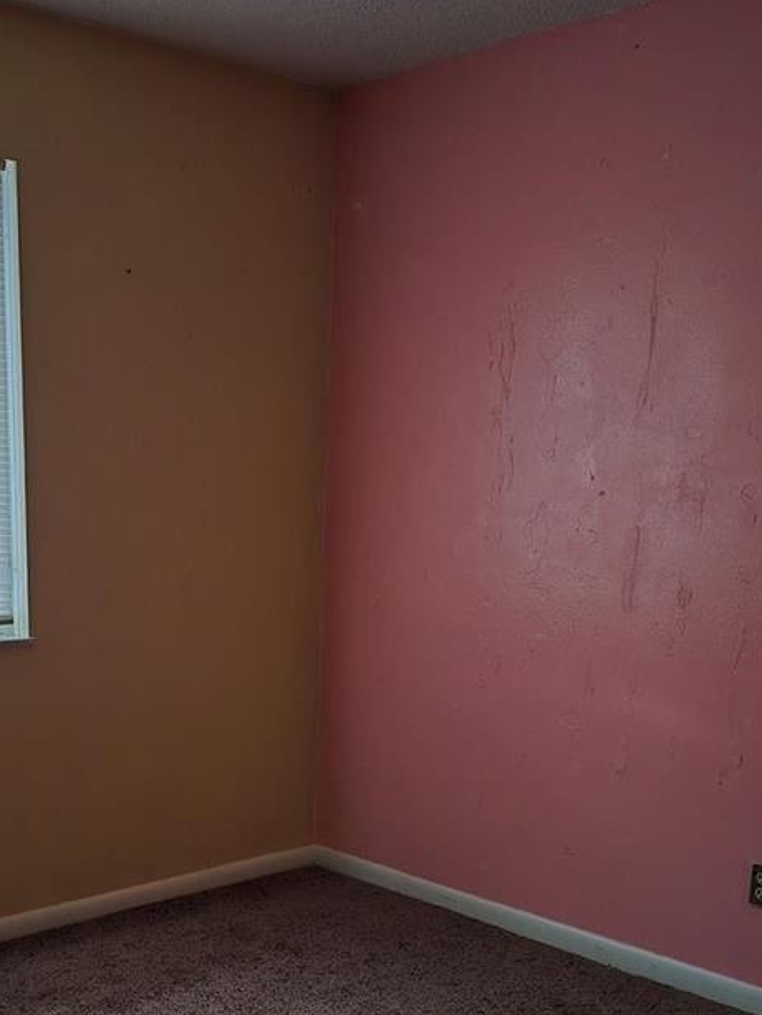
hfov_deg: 31.9
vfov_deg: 41.2
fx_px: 1320
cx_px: 240
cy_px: 727
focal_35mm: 45
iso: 2000
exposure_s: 1/60
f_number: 1.7
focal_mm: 6.3
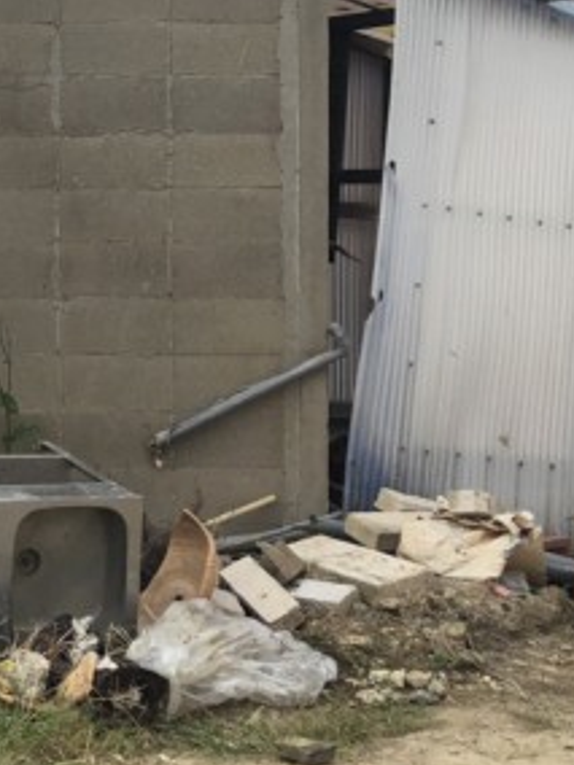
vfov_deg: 24.0
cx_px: -151
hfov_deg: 17.6
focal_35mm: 79
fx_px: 1747
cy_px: 73
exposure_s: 1/2404
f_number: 1.8
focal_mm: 3.99
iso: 20
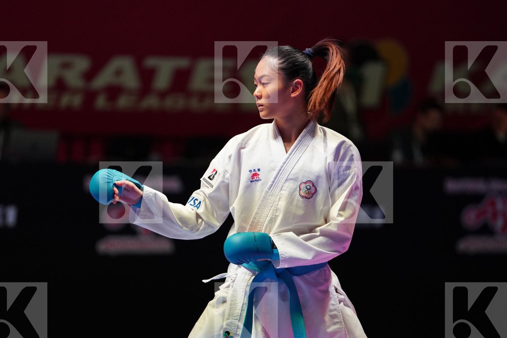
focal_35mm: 239
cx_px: 246
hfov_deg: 8.6
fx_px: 3366
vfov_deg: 5.7
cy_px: 192
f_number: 2.8
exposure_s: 1/1000
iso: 2500
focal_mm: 198
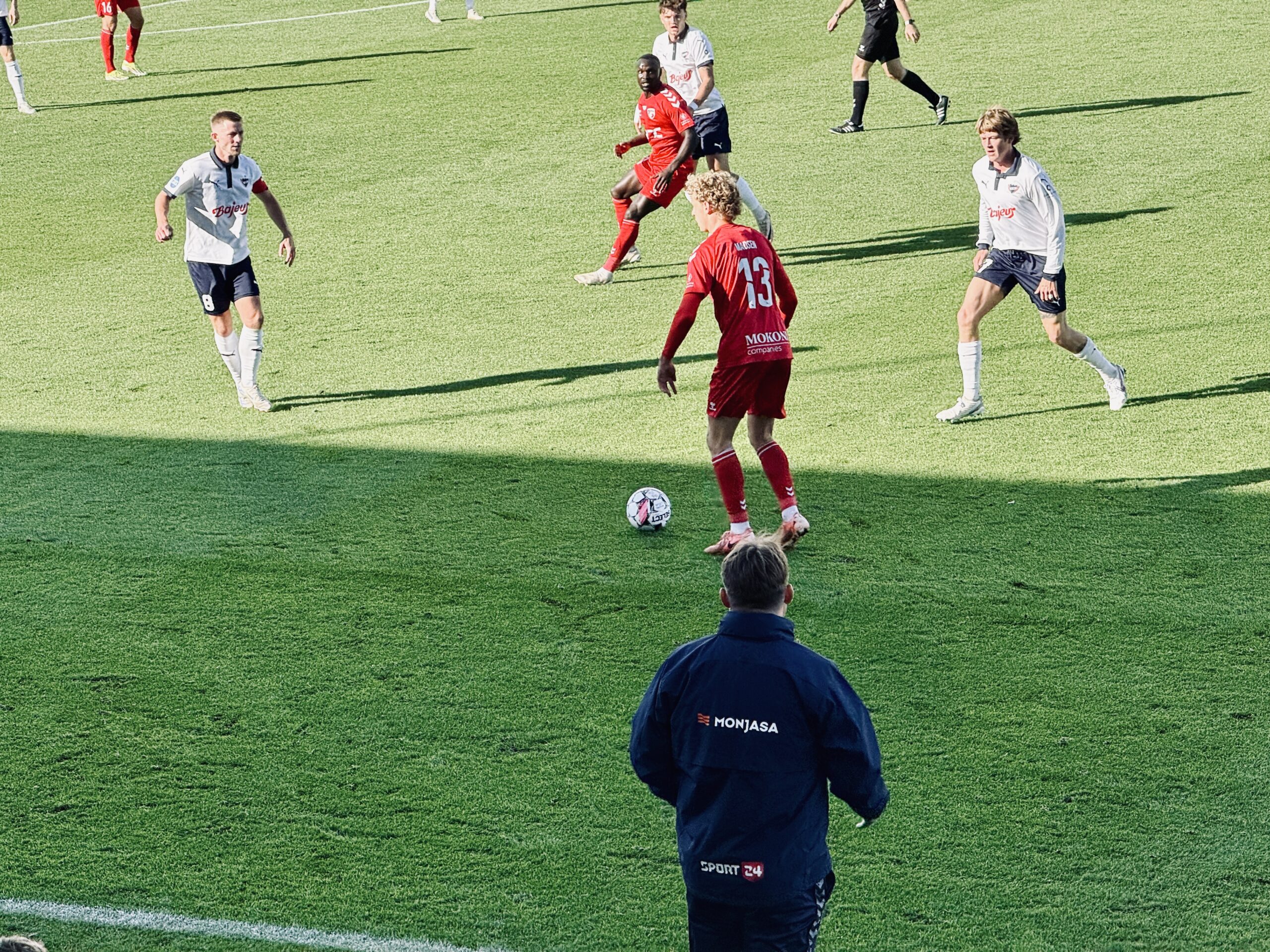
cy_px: 476
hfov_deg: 16.4
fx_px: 4403
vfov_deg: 12.3
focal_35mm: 120
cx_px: 635
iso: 64
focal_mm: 15.66
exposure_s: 1/546
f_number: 2.8
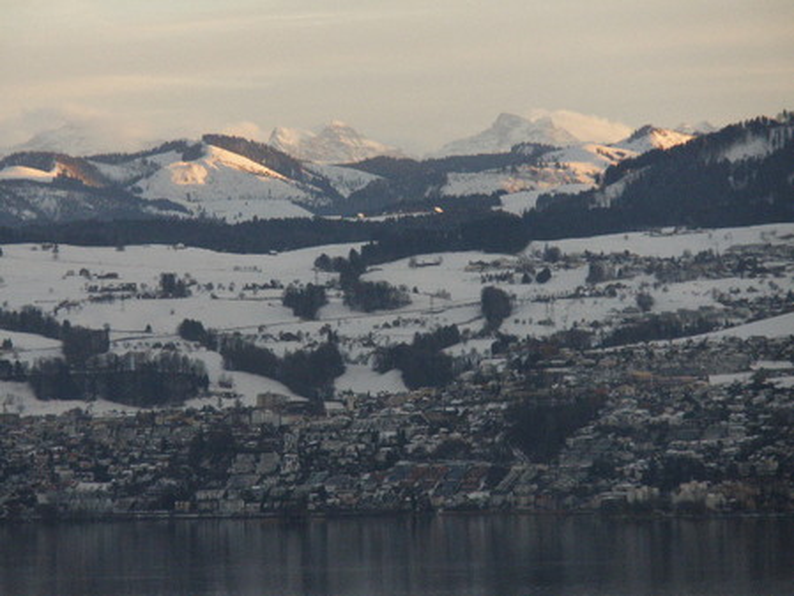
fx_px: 5965
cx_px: 397
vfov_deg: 5.7
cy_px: 298
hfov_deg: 7.6
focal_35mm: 260
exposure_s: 1/100
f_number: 5.3
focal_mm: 46.2
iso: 100
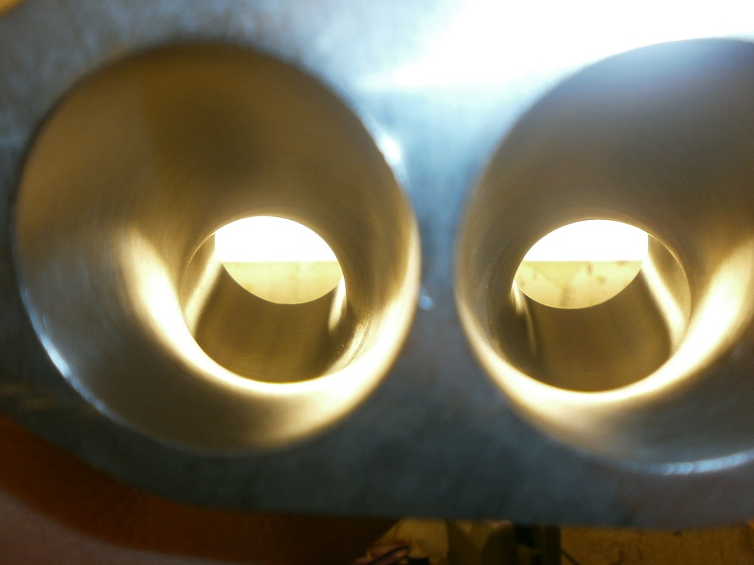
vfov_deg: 51.4
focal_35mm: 27
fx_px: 588
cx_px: 377
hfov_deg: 65.3
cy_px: 282
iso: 125
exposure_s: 1/30
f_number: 2.9
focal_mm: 4.8
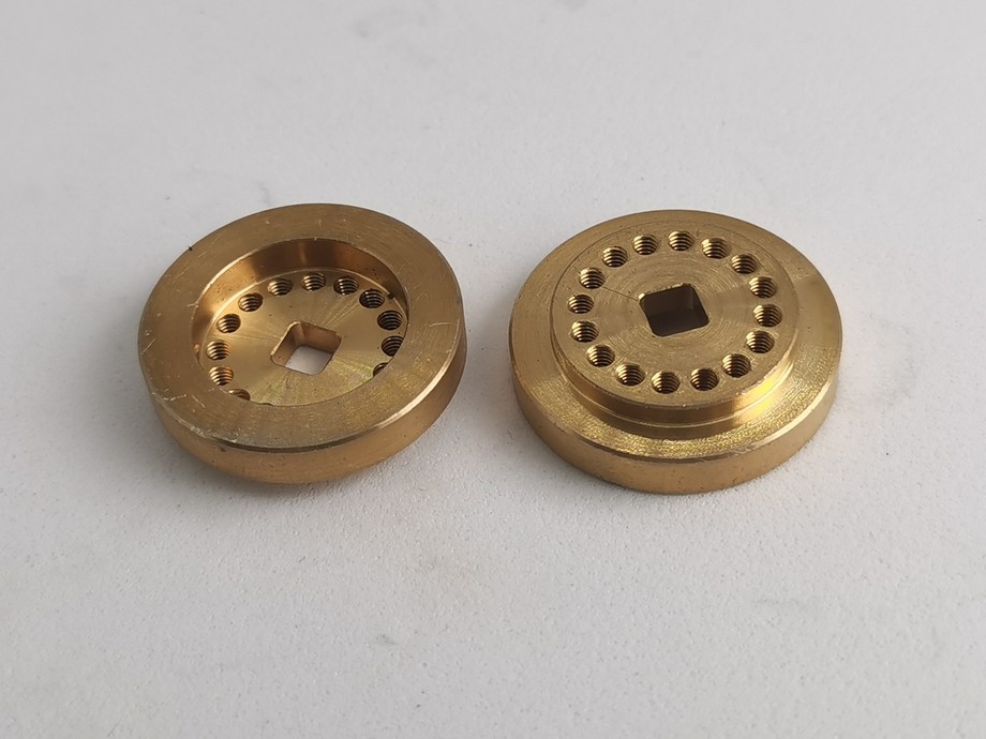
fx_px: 1196
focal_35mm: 42
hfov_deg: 44.8
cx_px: 493
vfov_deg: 34.3
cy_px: 370
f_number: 1.8
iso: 50
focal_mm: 5.58
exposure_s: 1/781
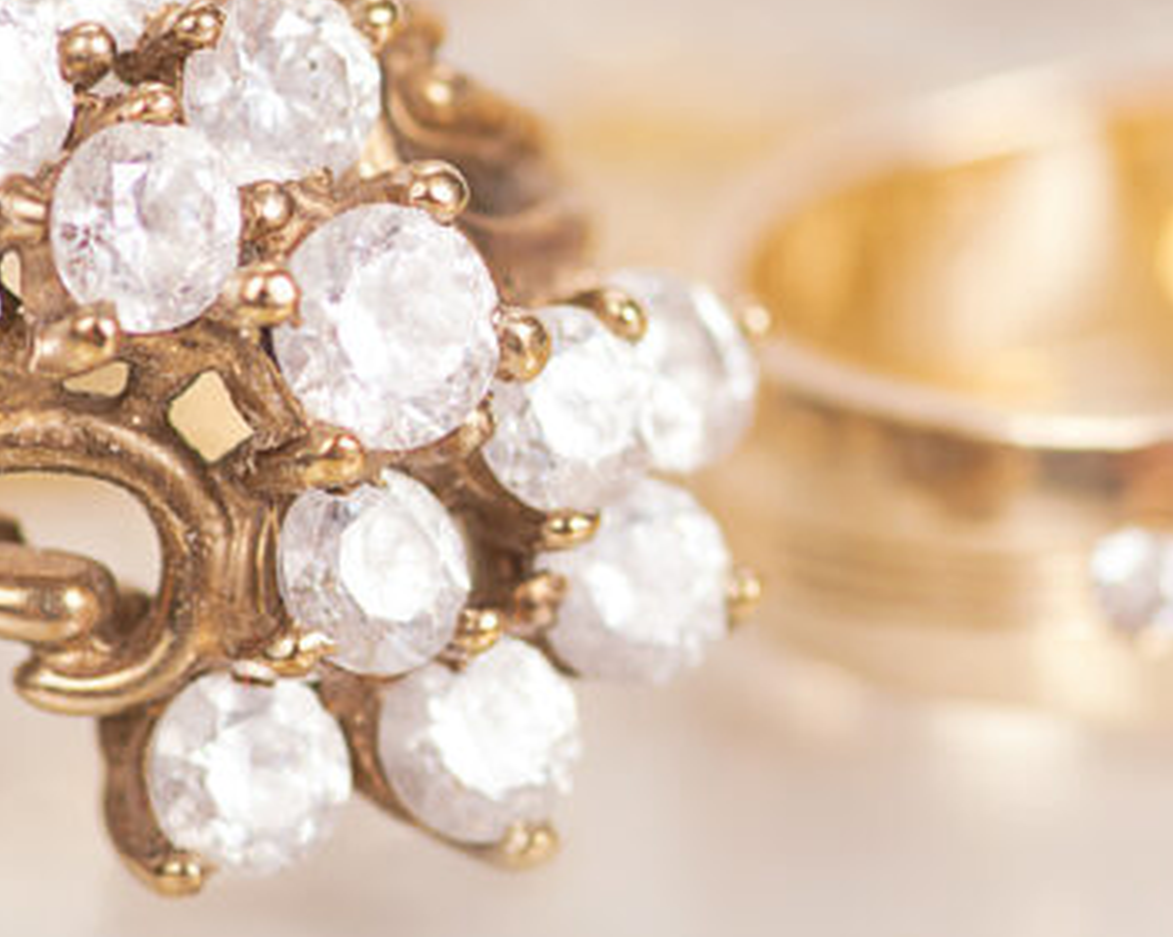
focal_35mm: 409
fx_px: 14187
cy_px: 250
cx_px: 1000
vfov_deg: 3.8
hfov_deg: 4.7
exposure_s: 1/160
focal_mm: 100
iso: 100
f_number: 6.3
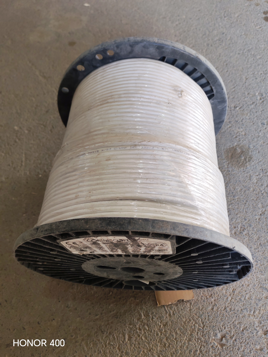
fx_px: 279
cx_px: 134
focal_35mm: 27
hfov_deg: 51.4
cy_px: 178
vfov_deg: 65.3
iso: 200
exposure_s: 1/100
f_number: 1.9
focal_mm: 6.12
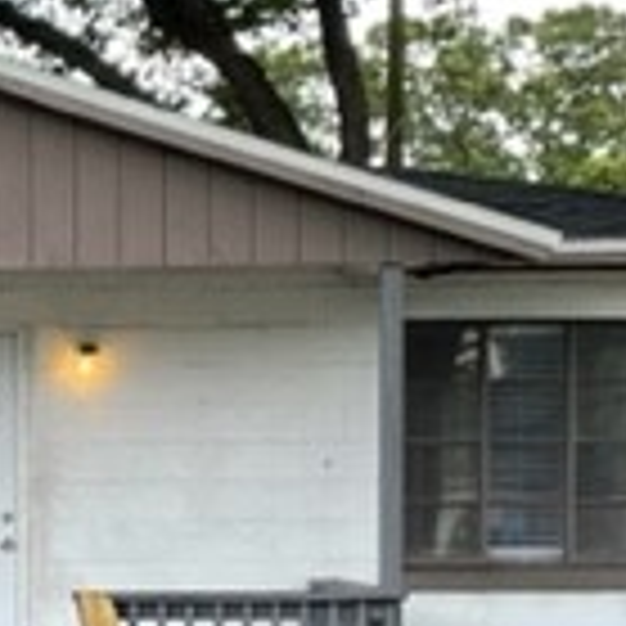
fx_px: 2169
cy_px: 585
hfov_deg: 15.6
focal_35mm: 106
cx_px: -198
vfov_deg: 16.2
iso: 32
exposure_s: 1/158
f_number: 1.6
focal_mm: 4.2
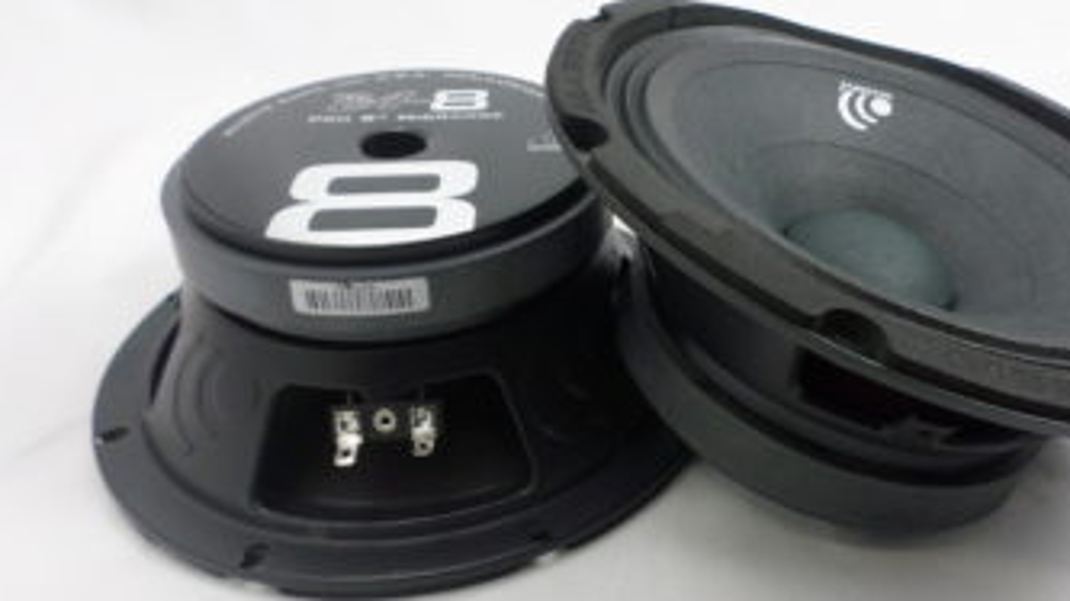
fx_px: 964
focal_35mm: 34
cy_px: 264
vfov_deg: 34.6
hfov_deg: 57.5
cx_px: 655
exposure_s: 1/30
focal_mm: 4.5
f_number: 2.5
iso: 160
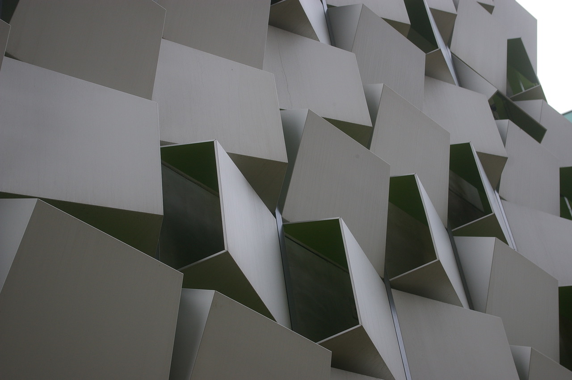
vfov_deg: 20.1
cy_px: 190
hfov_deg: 29.9
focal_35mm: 68
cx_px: 286
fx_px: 1072
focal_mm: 45
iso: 200
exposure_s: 1/90
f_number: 5.6
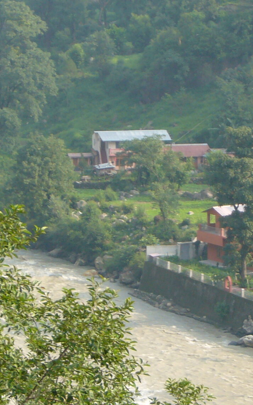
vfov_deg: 8.7
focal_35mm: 242
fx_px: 2670
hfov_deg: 5.4
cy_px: 244
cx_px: 187
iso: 80
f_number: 5.6
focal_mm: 16.8
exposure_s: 1/125
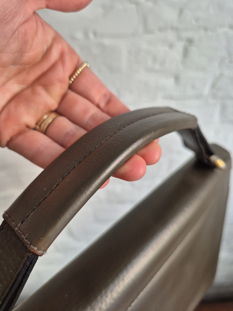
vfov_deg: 73.9
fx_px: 206
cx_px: 116
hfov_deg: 58.9
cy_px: 156
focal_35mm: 23
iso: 200
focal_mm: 5.4
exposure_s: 1/100
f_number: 1.8
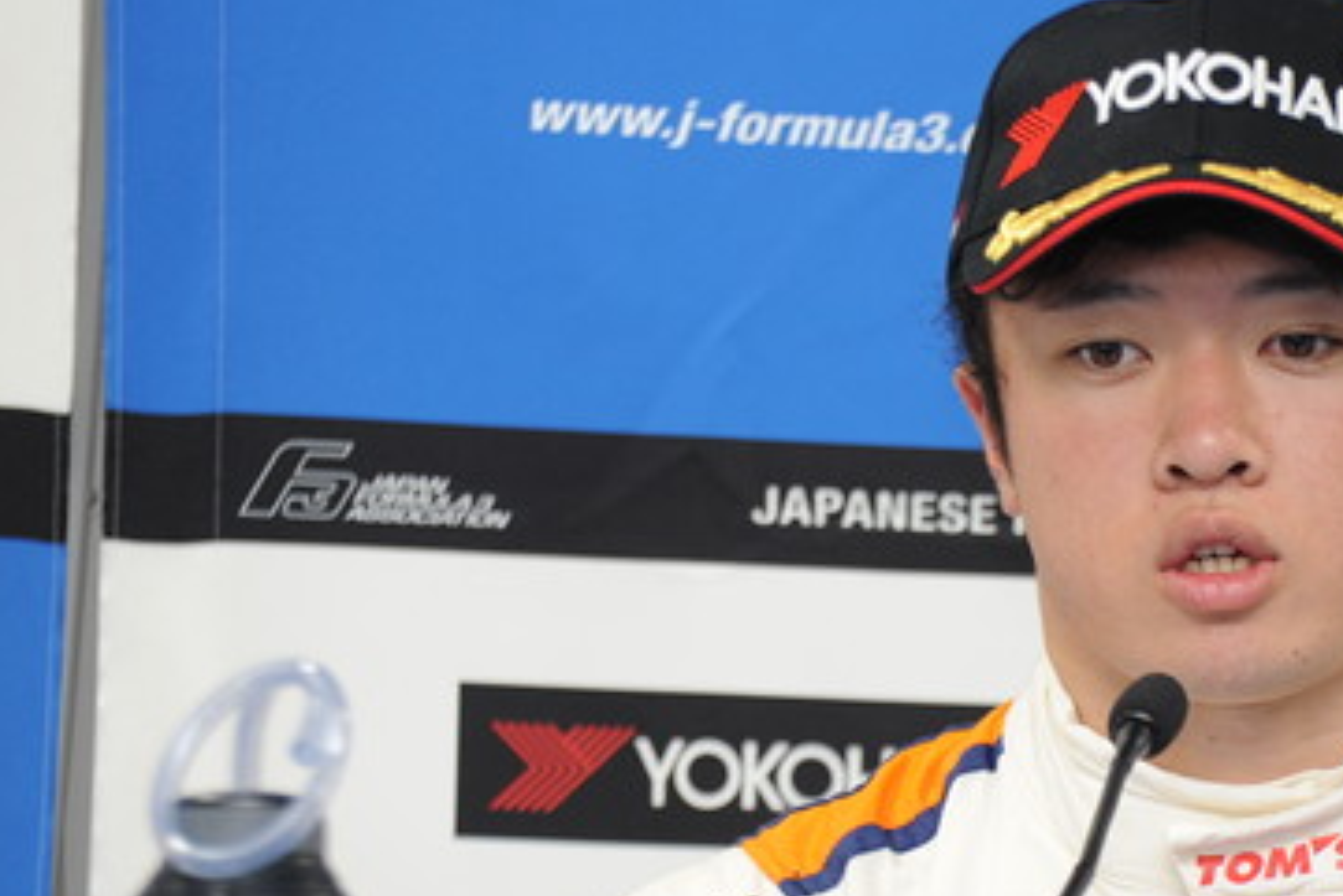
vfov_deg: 3.4
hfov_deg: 5.2
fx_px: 14890
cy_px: 706
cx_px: 1243
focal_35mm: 399
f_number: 6.7
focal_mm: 200
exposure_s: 1/60
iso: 800
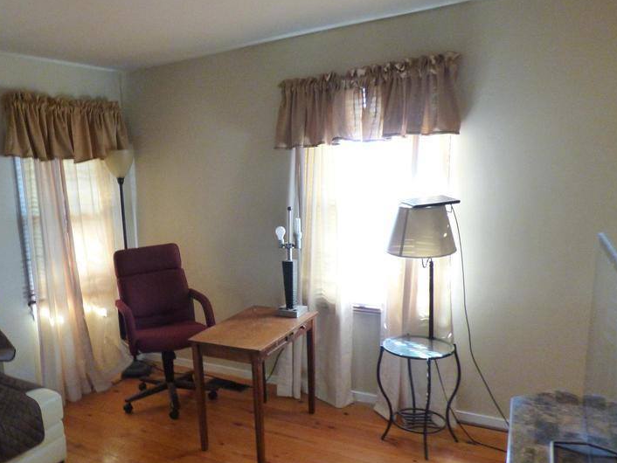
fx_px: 517
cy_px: 275
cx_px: 202
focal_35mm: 29
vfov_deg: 48.0
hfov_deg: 60.1
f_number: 2.8
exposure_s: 1/25
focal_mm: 3.58
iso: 500
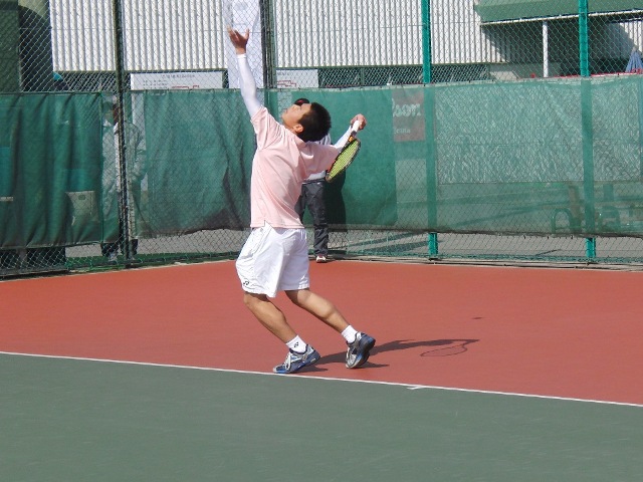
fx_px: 2173
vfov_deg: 12.7
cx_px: 322
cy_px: 241
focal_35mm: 117
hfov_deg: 16.8
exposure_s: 1/1000
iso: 100
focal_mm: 20.8
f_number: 4.1
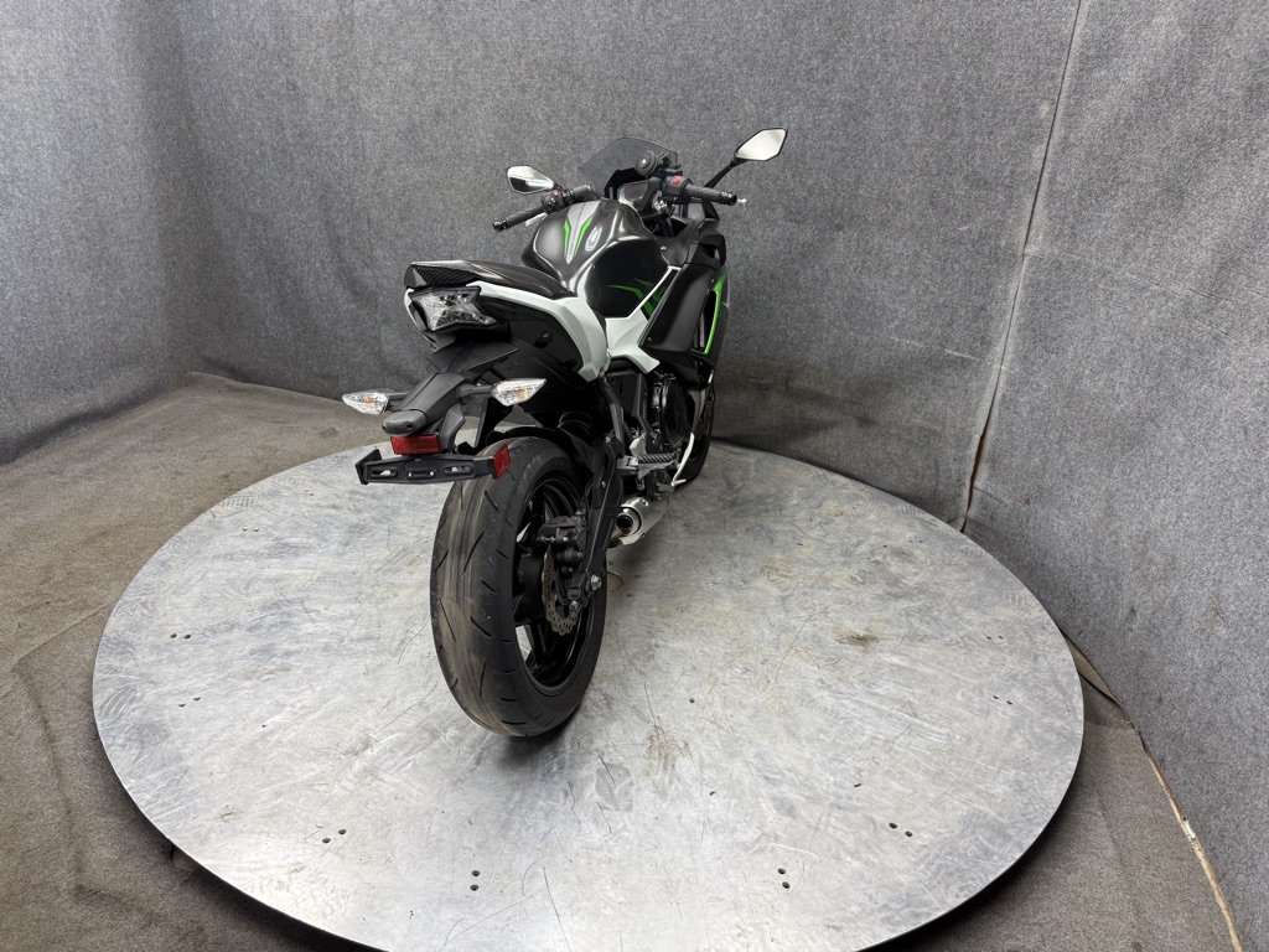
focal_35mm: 24
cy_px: 476
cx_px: 634
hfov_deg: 71.6
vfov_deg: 56.8
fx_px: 880
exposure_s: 1/120
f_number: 1.78
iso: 125
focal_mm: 6.76
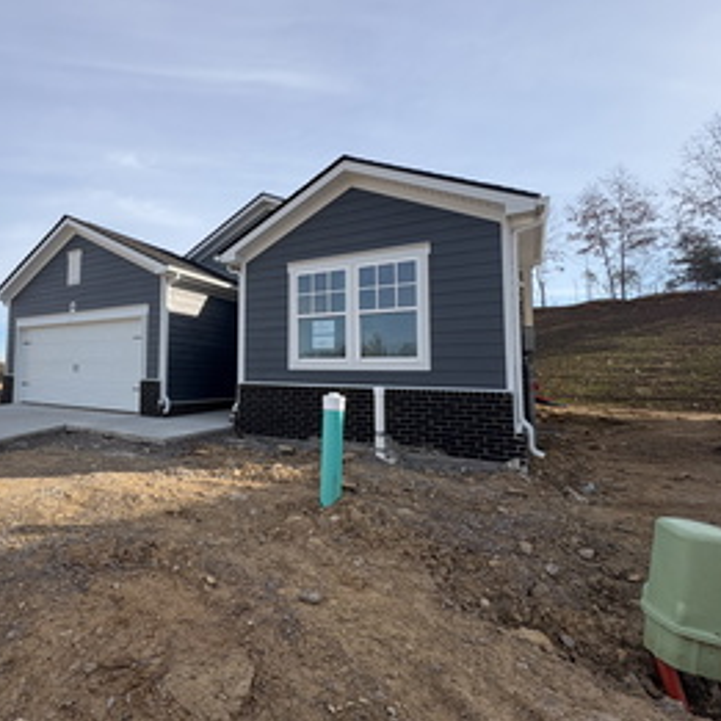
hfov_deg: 73.3
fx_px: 448
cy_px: 340
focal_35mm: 19
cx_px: 199
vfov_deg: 77.6
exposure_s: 1/1299
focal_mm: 2.22
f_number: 2.2
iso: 40
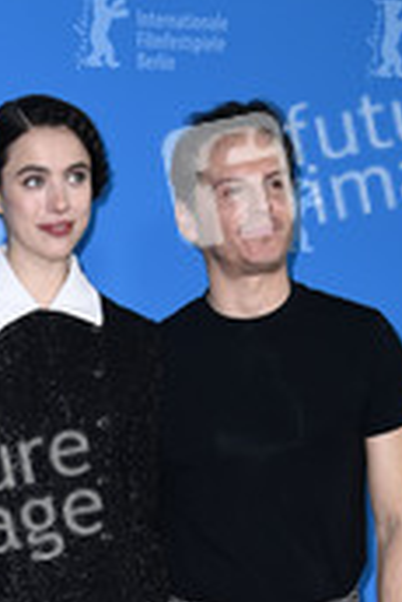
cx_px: 24
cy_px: 690
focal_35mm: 167
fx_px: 2791
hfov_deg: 8.2
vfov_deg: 12.1
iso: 800
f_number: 5.6
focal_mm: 72
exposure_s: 1/200
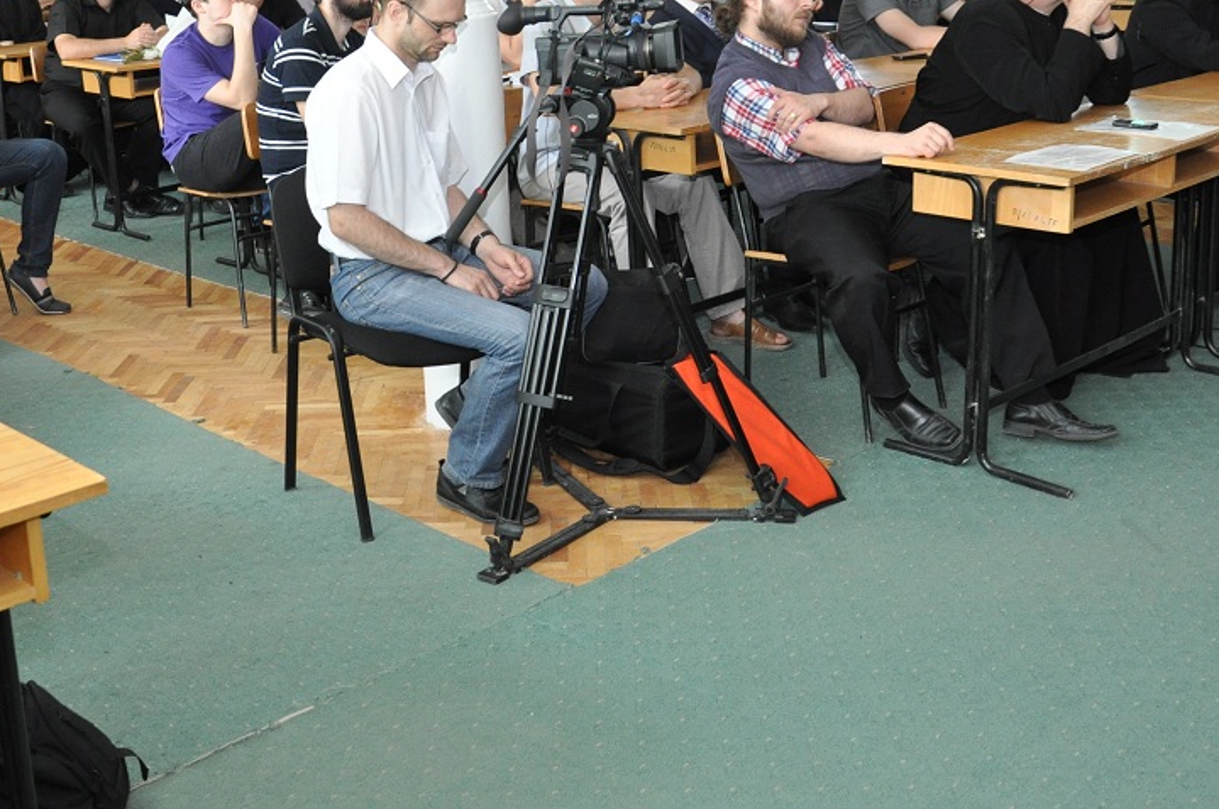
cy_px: 177
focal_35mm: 45
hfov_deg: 43.4
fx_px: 1522
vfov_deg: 29.2
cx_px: 481
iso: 800
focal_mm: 18
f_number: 5.6
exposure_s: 1/60
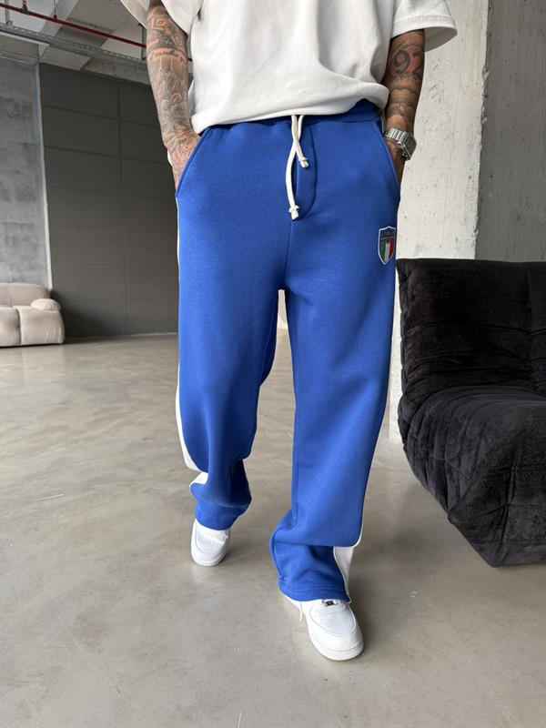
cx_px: 273
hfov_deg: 56.8
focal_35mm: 24
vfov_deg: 71.6
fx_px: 505
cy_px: 364
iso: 125
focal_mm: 6.76
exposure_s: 1/121
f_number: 1.78
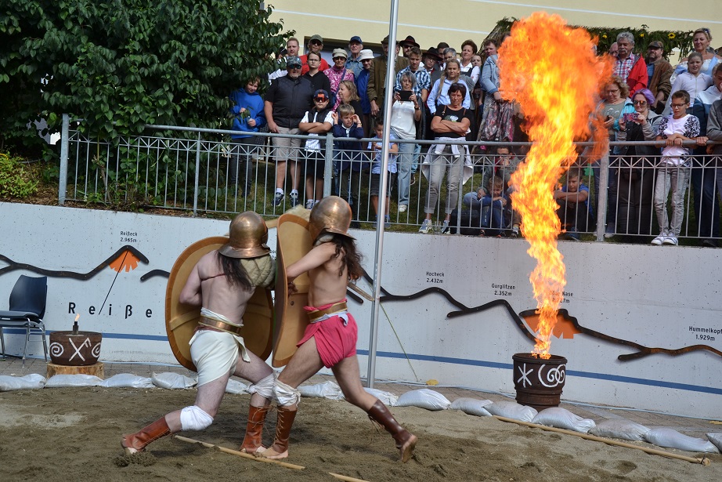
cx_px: 361
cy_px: 241
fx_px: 1023
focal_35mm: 51
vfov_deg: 26.5
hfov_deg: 38.9
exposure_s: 1/200
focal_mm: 34
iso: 100
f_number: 6.3
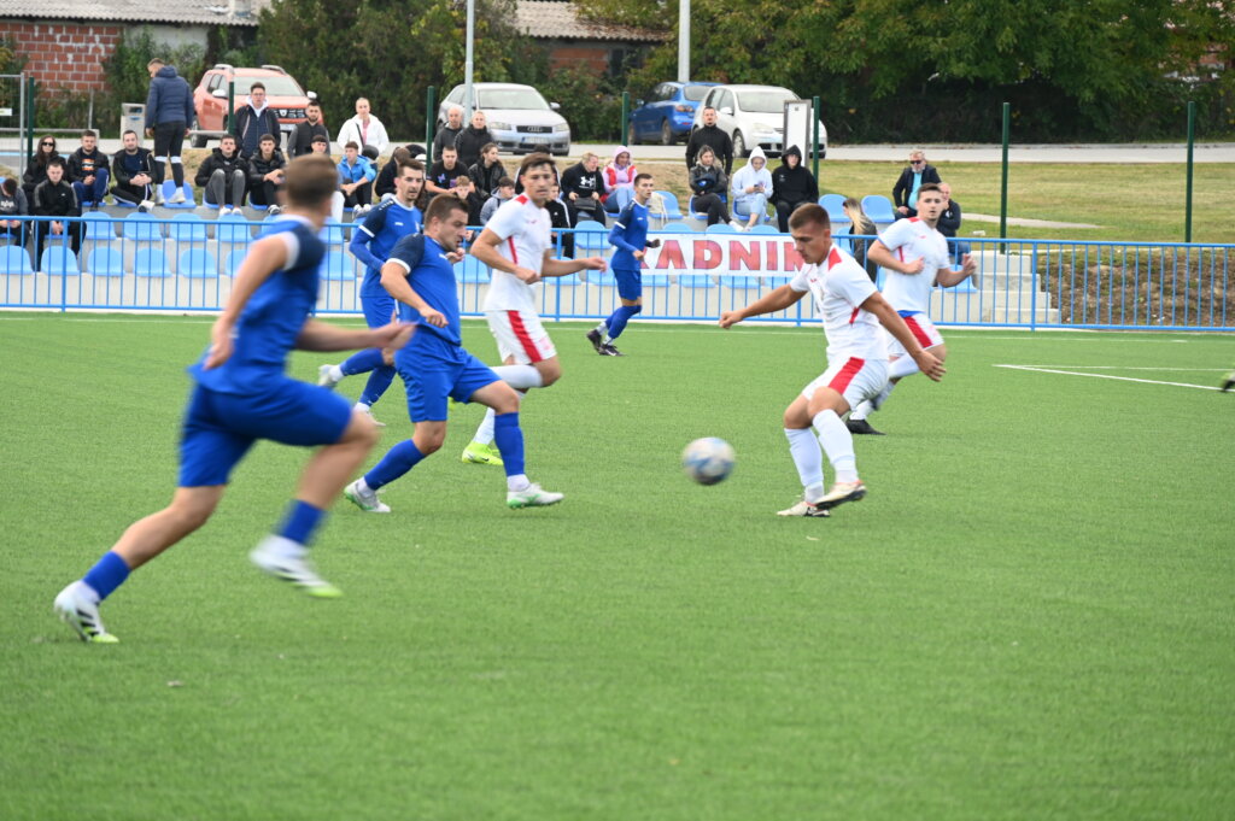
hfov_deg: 11.4
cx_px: 618
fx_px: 6170
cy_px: 410
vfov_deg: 7.6
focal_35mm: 180
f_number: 6.3
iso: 500
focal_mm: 180
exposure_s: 1/200
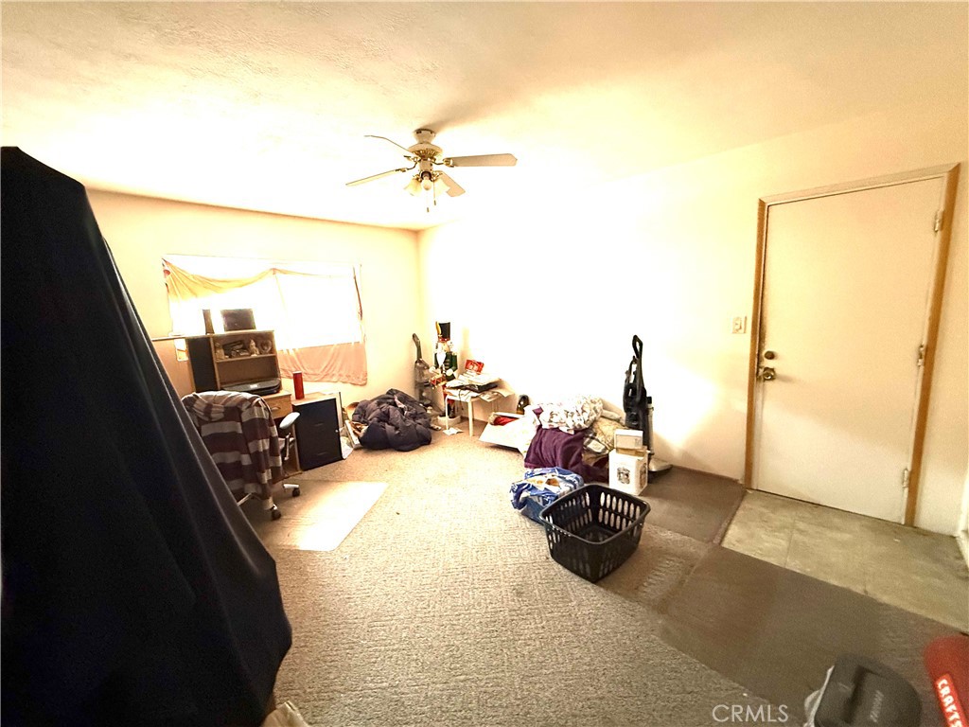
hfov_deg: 102.1
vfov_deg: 85.7
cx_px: 484
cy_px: 364
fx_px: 392
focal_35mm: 14
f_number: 2.2
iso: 800
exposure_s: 1/60
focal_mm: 2.22
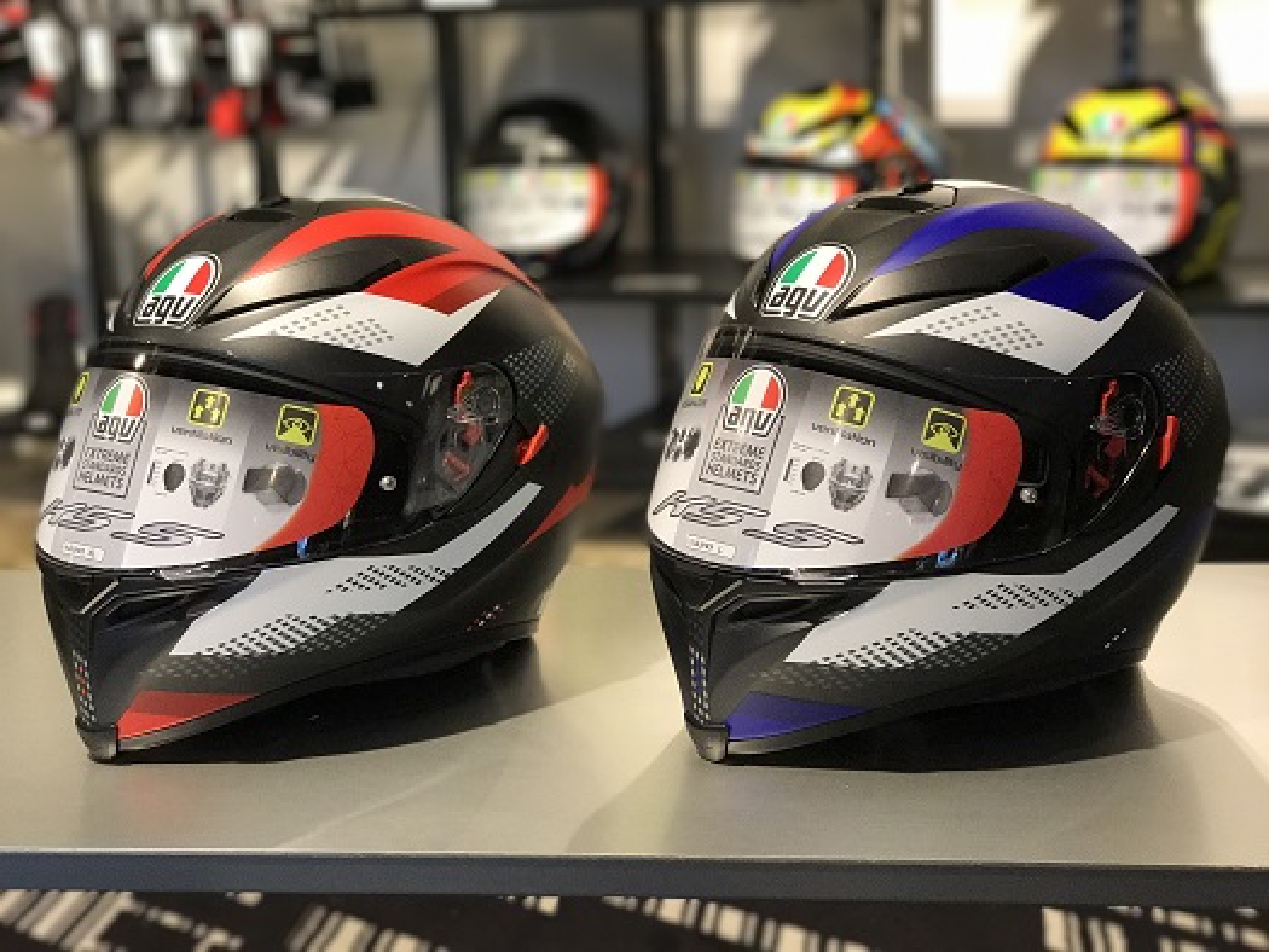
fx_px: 2090
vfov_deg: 25.7
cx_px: 634
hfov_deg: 33.8
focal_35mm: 57
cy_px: 476
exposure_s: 1/60
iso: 250
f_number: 2.8
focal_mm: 6.6
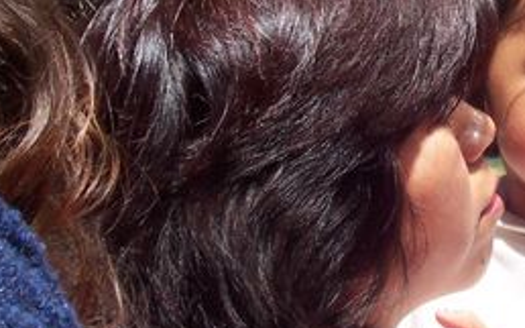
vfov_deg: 7.5
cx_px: 466
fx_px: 2503
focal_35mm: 175
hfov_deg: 11.9
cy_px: 98
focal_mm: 10.8
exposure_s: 1/180
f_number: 6.7
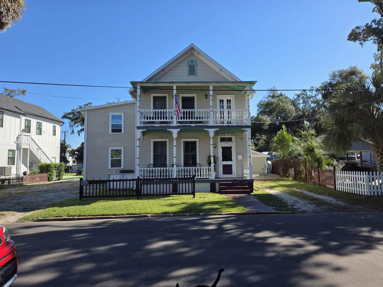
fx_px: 254
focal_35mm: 23
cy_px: 144
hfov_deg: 73.9
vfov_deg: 58.9
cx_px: 192
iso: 80
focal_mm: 6.25
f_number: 1.7
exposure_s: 1/4434
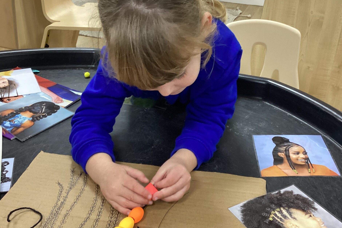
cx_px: 172
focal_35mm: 44
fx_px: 418
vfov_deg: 30.5
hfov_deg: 44.5
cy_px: 118
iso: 320
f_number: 2.4
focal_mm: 3.3
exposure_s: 1/50
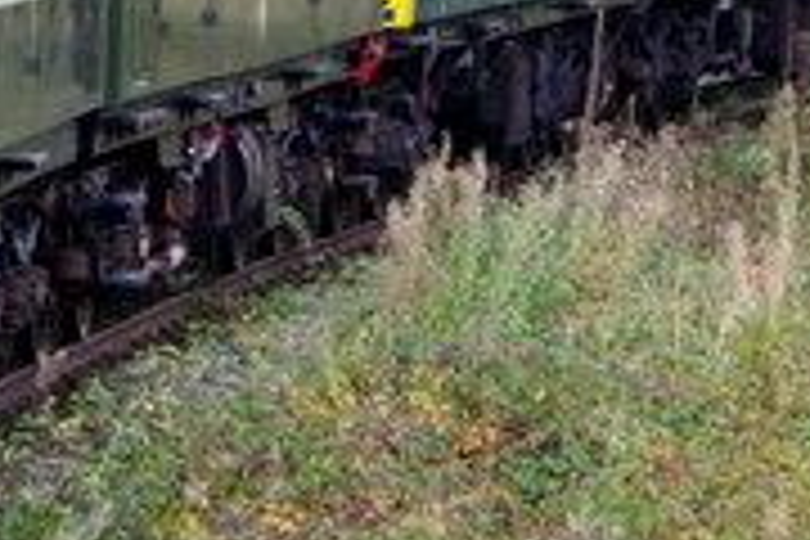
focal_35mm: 668
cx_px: 594
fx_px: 15029
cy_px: -184
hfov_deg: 3.1
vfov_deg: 2.1
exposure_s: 1/400
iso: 2500
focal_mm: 100
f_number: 8
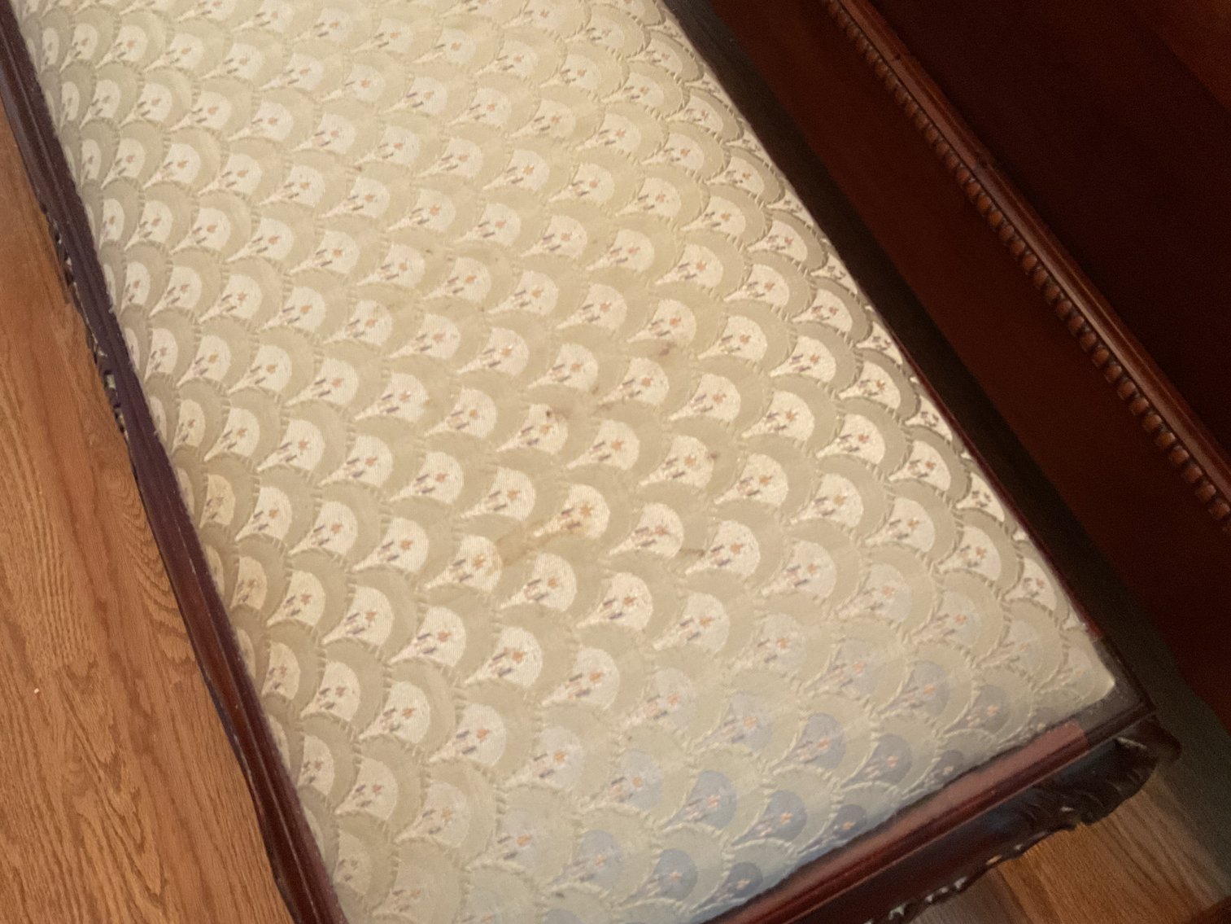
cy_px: 462
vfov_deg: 48.2
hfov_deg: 61.7
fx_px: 1031
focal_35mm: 29
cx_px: 616
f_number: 1.8
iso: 160
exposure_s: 1/60
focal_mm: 3
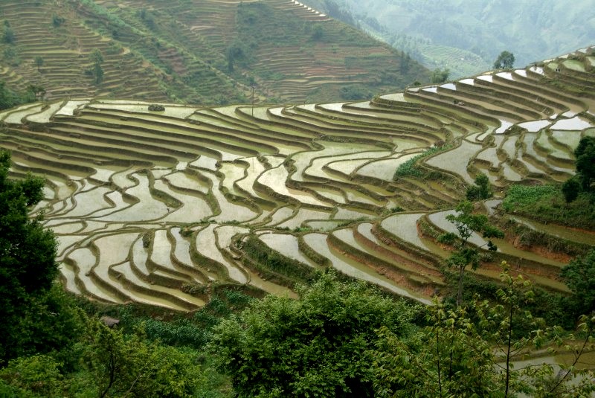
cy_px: 199
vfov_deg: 19.8
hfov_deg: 29.2
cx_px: 298
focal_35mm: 69
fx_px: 1141
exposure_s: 1/180
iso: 100
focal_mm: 46
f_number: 6.7
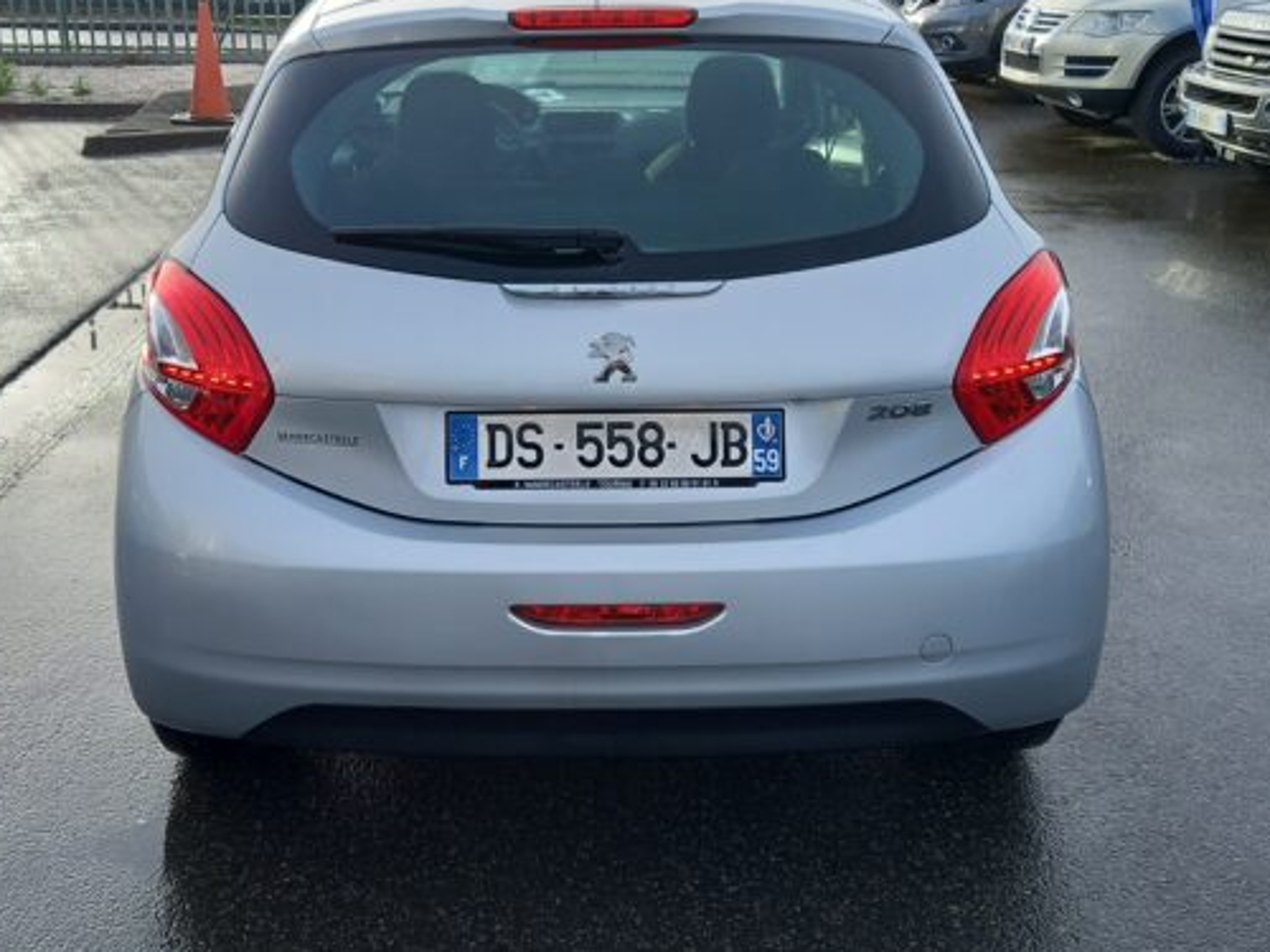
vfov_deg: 35.9
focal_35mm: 40
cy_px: 404
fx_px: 1468
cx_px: 536
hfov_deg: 46.6
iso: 25
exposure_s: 1/161
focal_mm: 4.6
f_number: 2
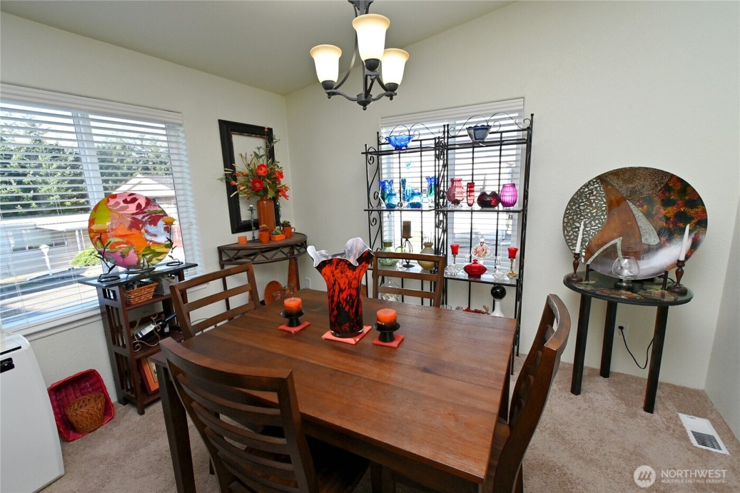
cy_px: 246
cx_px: 370
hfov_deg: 100.4
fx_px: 308
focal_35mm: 15
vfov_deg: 77.3
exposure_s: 1/250
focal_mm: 10
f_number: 4.5
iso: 360
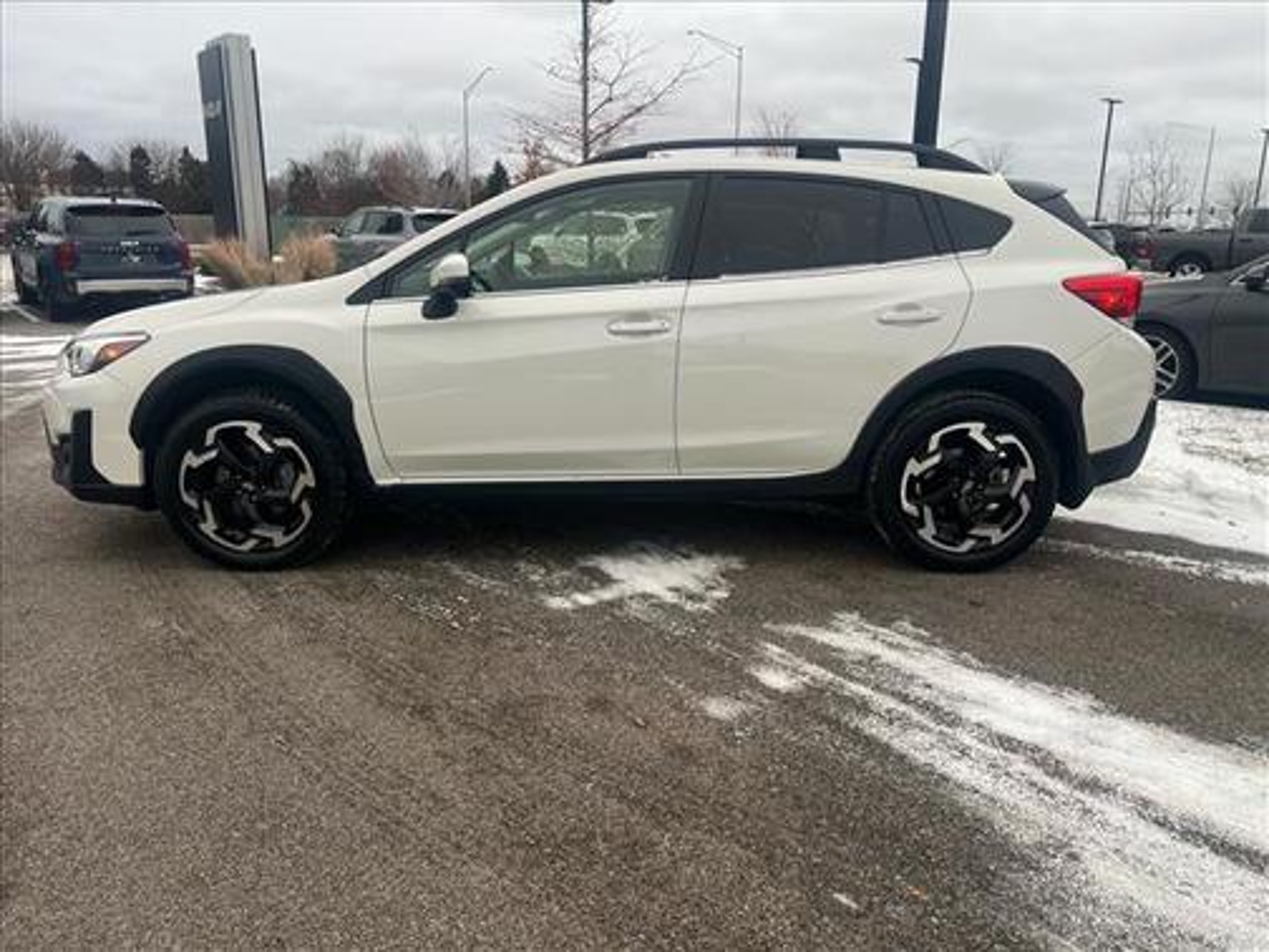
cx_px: 634
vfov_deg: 53.1
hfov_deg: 67.3
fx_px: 953
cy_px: 476
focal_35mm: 26
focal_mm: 5.7
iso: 32
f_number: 1.5
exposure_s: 1/121
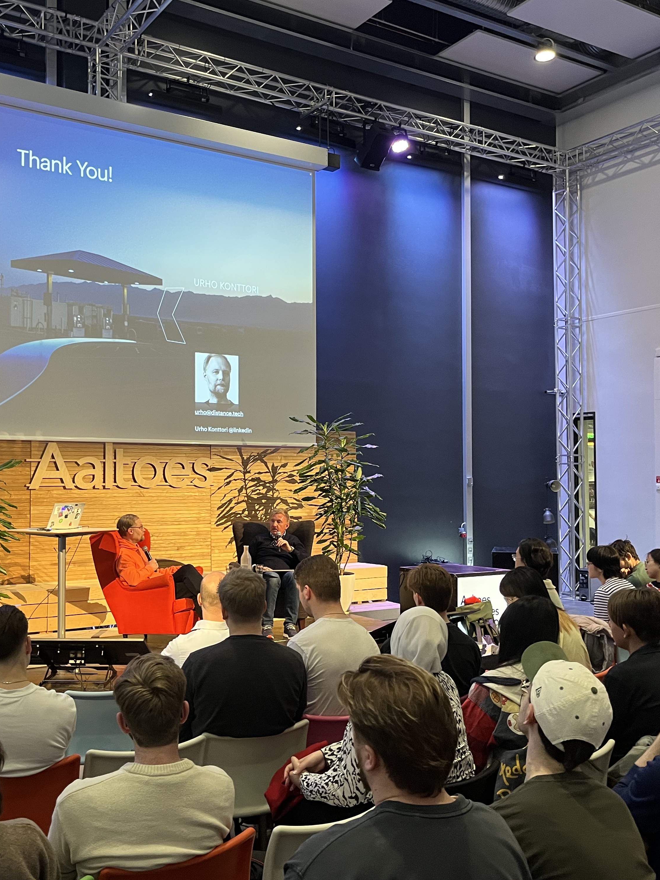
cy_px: 440
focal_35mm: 35
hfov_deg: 40.4
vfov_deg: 52.6
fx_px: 890
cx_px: 247
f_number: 1.6
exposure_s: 1/60
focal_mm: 5.1
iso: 250
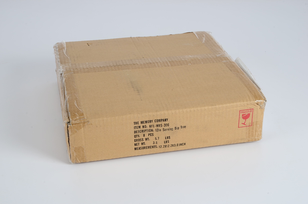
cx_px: 154
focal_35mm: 63
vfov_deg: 21.5
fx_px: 538
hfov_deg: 32.0
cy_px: 102
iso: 100
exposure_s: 1/100
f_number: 16
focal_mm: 42
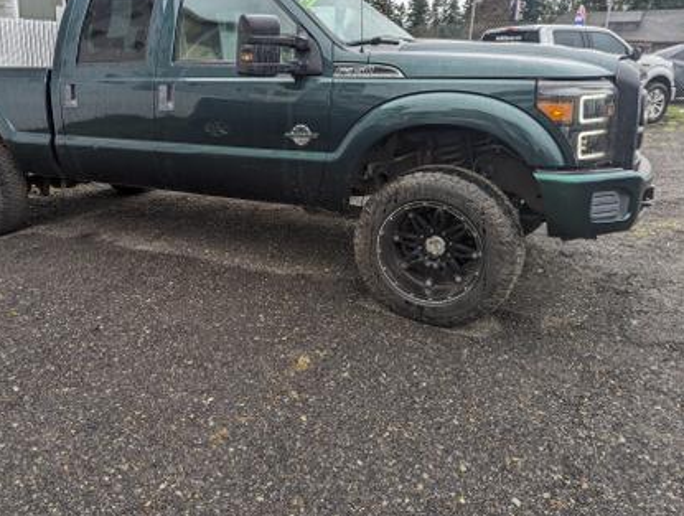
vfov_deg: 48.1
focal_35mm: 29
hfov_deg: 61.0
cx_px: 272
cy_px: 206
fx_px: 574
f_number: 1.85
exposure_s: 1/190
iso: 32
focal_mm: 6.81
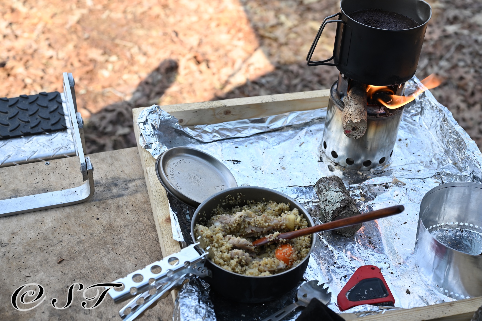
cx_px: 241
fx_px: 669
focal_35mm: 50
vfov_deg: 27.0
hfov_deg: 39.6
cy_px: 160
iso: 400
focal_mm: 50
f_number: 5.6
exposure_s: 1/250
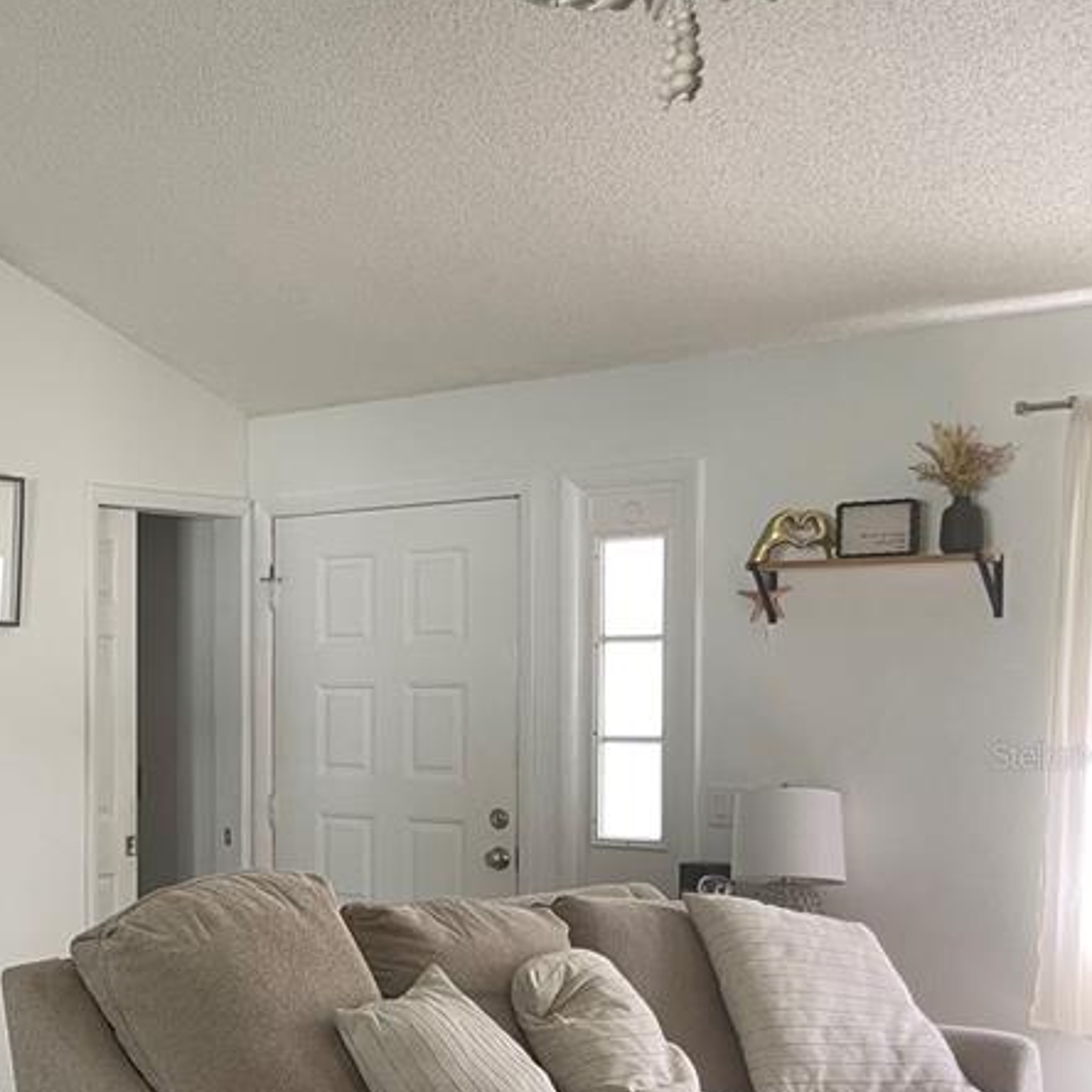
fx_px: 1820
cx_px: -118
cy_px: 755
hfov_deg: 29.9
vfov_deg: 33.0
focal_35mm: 51
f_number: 1.6
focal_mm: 5.1
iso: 125
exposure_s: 1/98
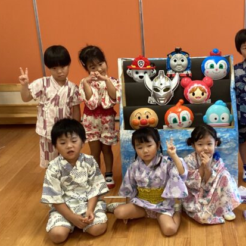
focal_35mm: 51
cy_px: 124
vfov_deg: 33.4
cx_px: 192
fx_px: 410
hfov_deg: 32.6
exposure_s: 1/60
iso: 160
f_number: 2.4
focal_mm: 3.3
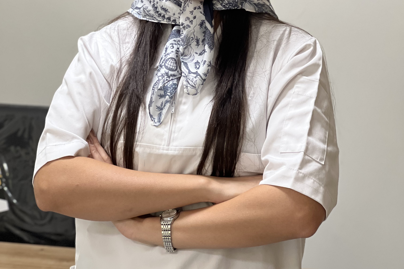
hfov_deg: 19.1
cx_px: 202
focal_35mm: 107
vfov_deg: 12.8
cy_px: 83
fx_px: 1201
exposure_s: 1/33
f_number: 2.8
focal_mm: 9
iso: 250
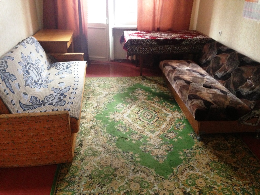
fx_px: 248
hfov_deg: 55.4
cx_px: 130
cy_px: 98
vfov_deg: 42.9
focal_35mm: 33
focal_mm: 4.13
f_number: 2.4
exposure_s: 1/20
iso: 320
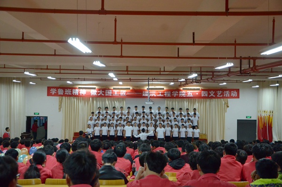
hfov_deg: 41.2
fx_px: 375
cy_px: 94
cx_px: 141
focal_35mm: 48
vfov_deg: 27.9
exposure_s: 1/60
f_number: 4.2
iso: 2500
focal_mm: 32
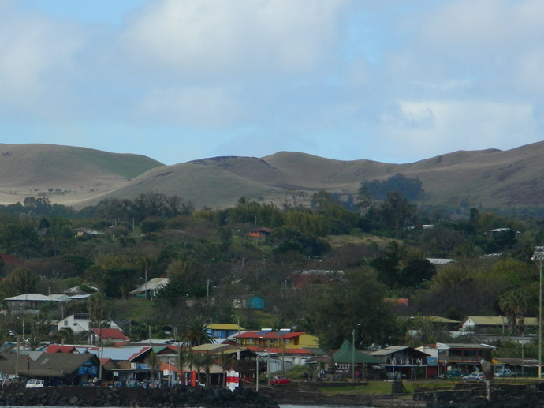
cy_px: 284
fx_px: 5153
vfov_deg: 4.5
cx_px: 220
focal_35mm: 328
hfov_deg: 6.0
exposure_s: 1/500
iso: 100
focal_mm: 39.7
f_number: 5.4
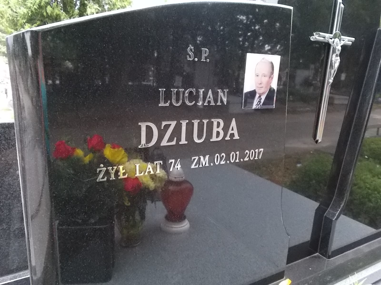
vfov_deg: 53.1
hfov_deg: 67.3
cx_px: 190
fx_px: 286
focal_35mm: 26
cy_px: 142
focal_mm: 4.6
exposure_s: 1/400
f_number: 3.2
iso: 400
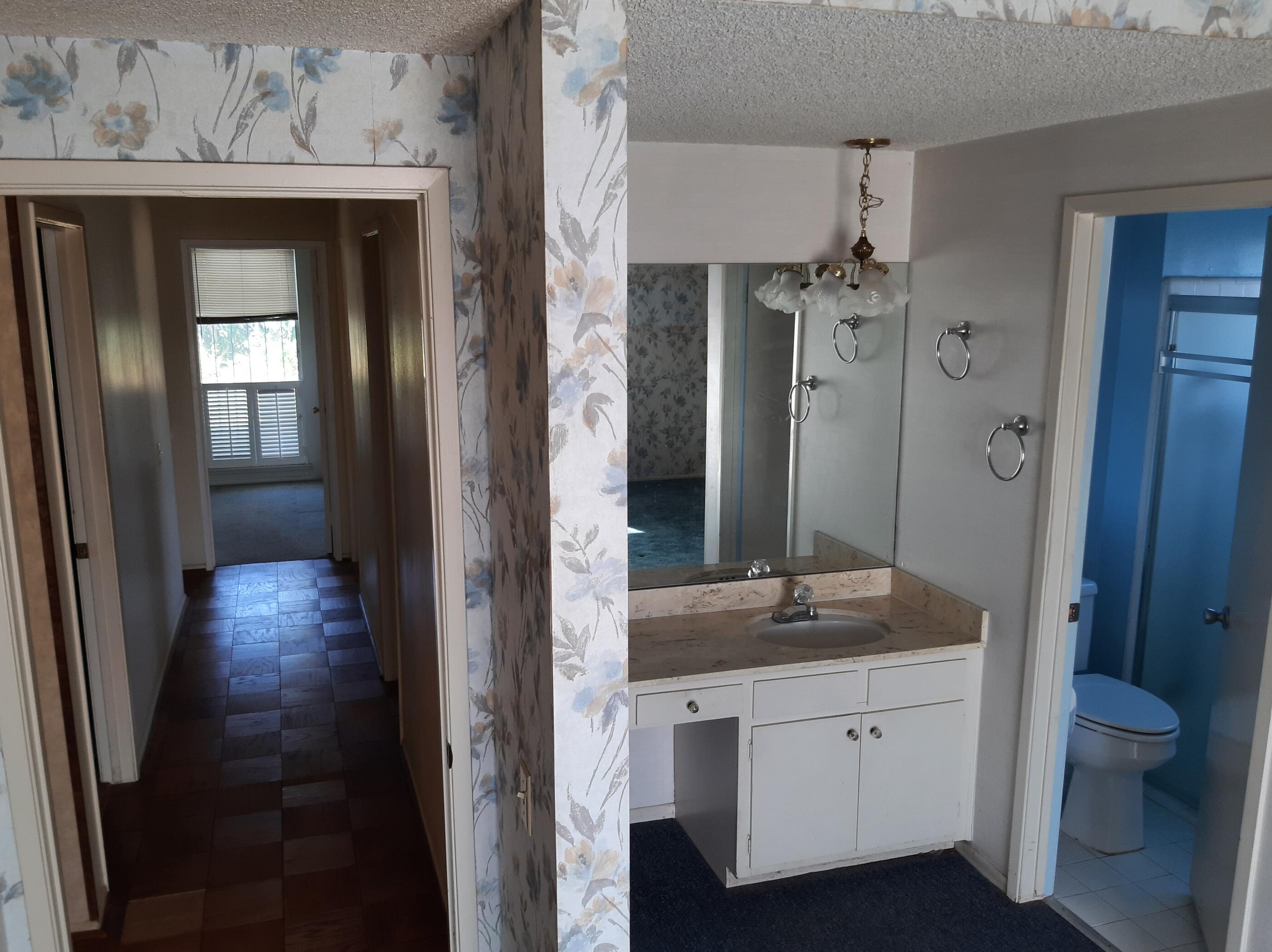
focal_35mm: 28
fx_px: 1028
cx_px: 599
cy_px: 502
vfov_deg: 49.7
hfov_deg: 63.4
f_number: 1.7
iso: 40
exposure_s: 1/50
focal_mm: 3.93
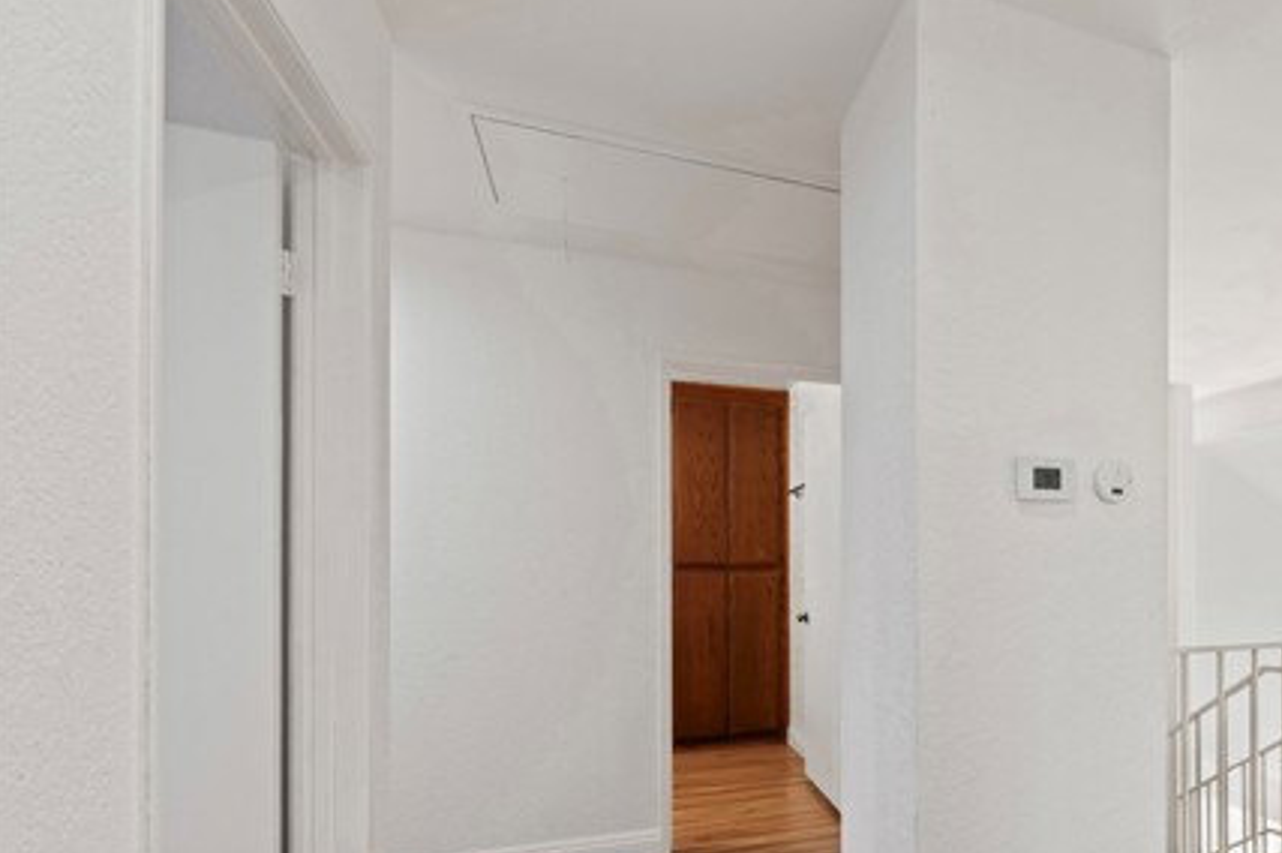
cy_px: 568
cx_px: 952
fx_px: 747
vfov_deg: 58.1
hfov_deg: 75.7
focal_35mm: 21
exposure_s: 1/4
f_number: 9.5
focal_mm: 14
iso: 200
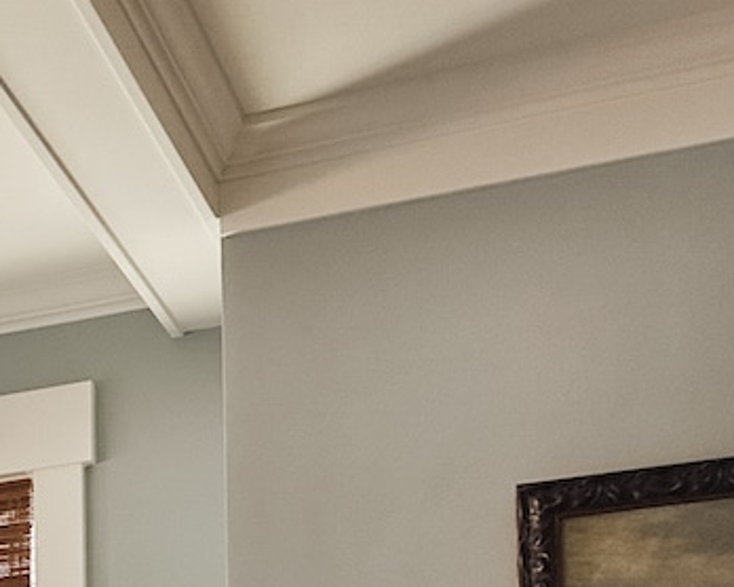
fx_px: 1911
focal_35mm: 88
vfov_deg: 15.3
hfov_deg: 19.7
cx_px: -268
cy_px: 1027
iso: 80
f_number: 1.8
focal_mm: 6.86
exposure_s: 1/390
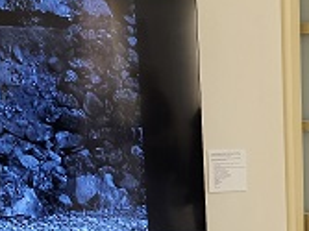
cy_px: 333
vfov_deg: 12.8
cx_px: 444
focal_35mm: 110
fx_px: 981
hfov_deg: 16.5
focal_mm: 6.3
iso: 160
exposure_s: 1/100
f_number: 1.7
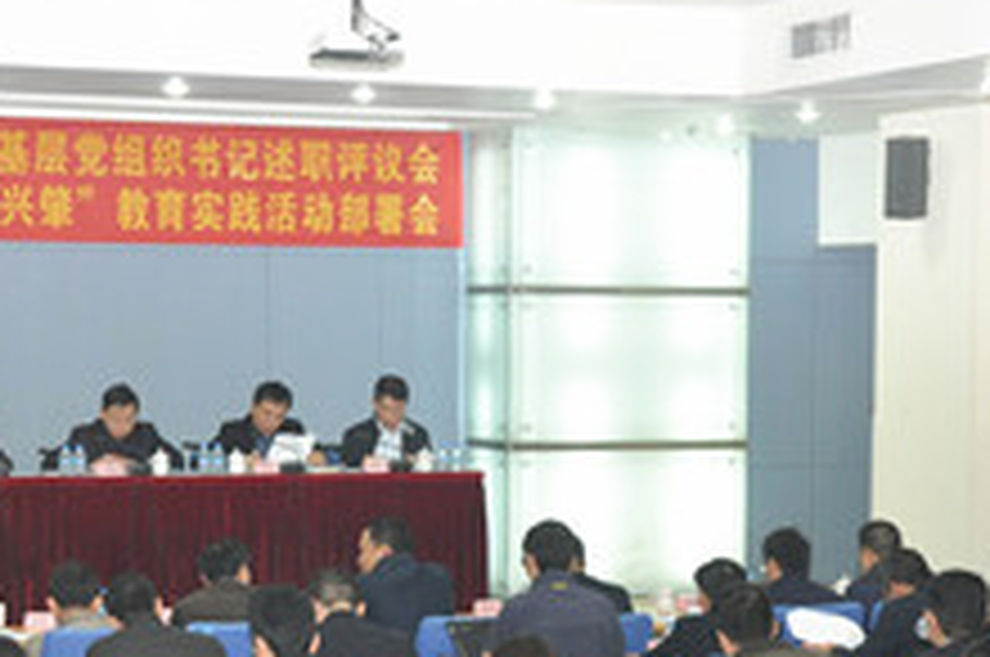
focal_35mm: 109
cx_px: 630
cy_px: 572
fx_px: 2993
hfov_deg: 18.7
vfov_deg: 12.4
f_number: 5.6
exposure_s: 1/60
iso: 800
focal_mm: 32
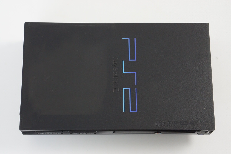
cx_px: 116
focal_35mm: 75
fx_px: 481
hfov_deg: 27.0
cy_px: 77
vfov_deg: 18.2
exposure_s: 1/80
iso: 1250
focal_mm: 50
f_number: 6.3
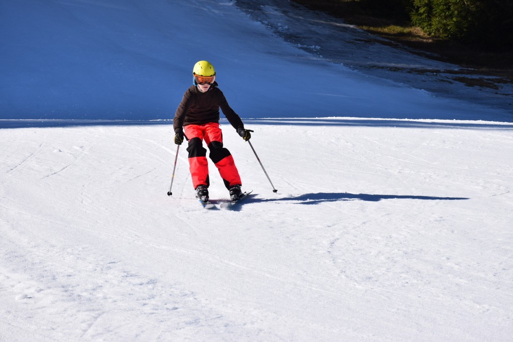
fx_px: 1924
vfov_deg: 10.2
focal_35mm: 135
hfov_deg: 15.2
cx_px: 256
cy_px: 171
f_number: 11
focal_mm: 90
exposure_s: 1/500
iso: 200
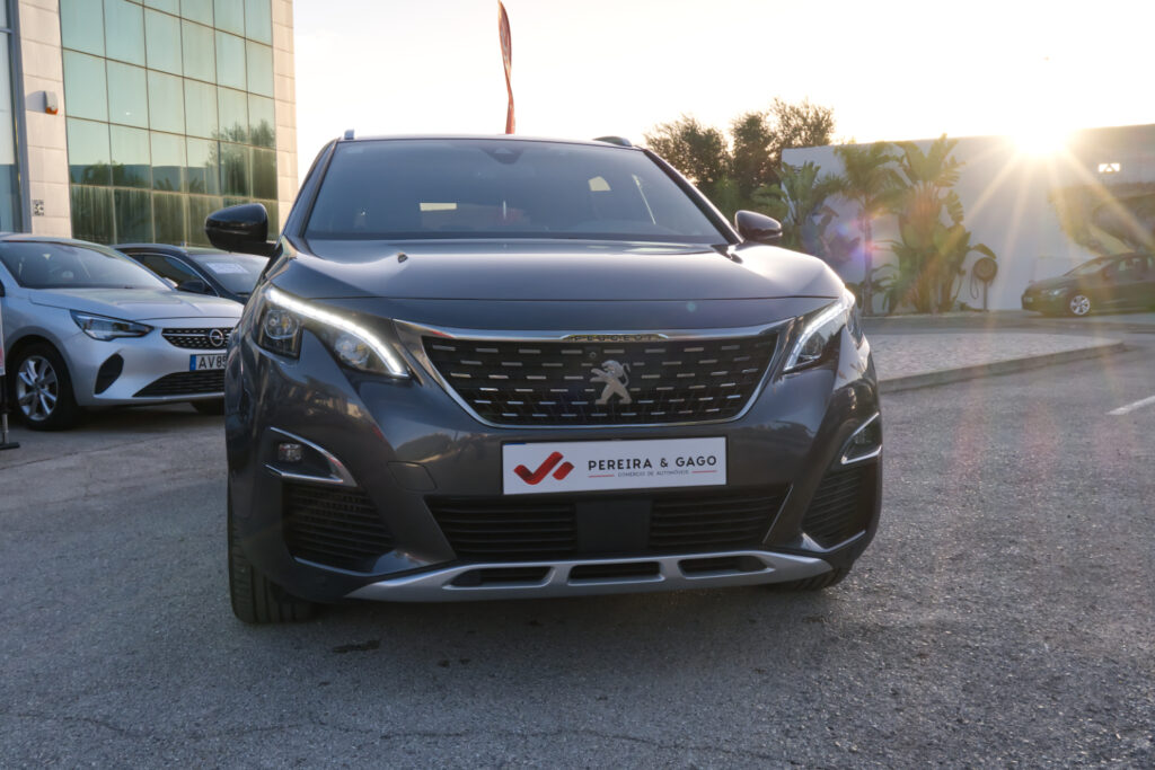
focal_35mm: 35
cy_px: 385
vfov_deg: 37.9
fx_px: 1123
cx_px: 578
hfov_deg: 54.4
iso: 2000
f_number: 10
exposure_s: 1/400
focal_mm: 23.5
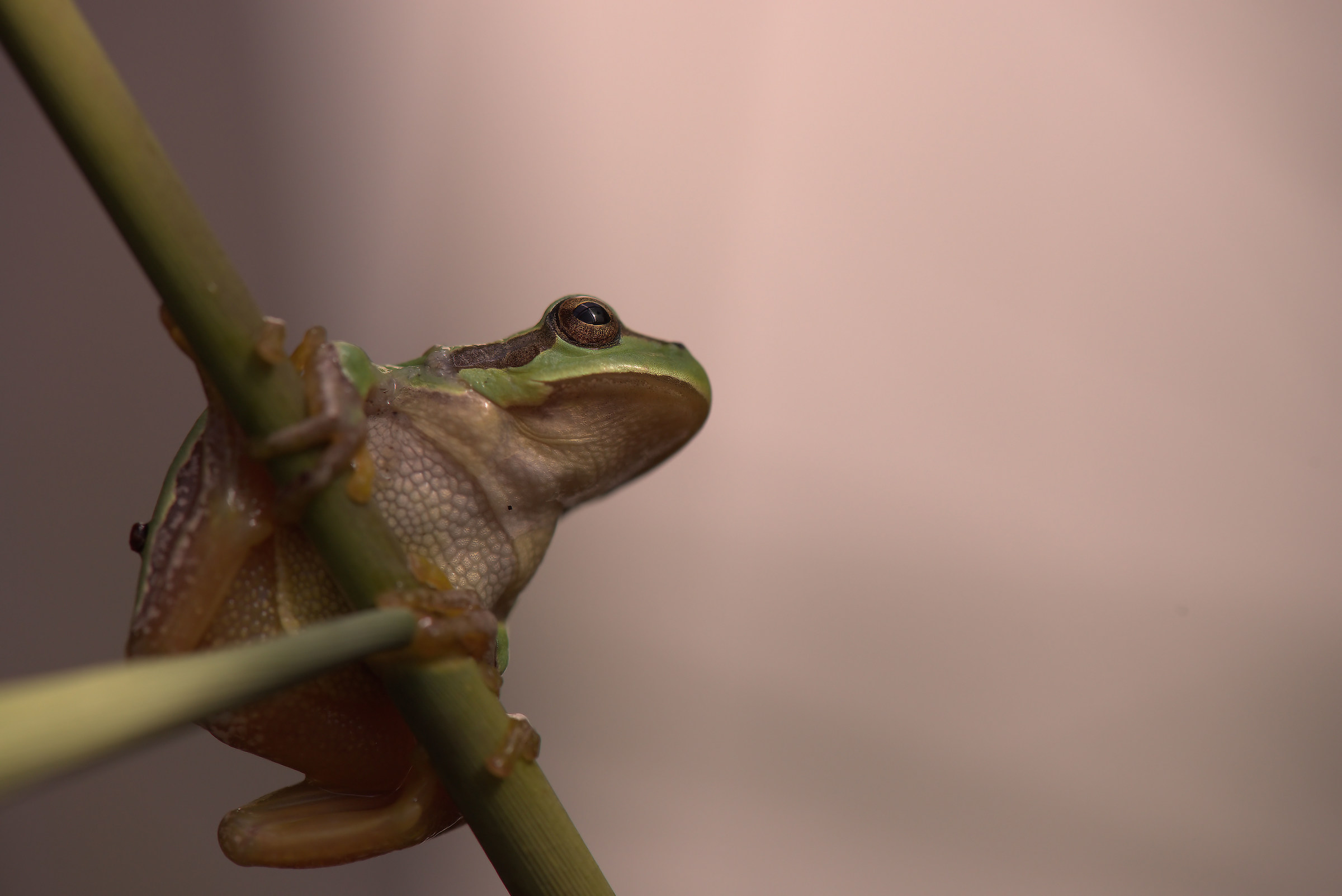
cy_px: 448
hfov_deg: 19.5
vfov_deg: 13.0
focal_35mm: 105
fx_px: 3915
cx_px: 671
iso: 800
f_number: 8
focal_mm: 105
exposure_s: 1/800
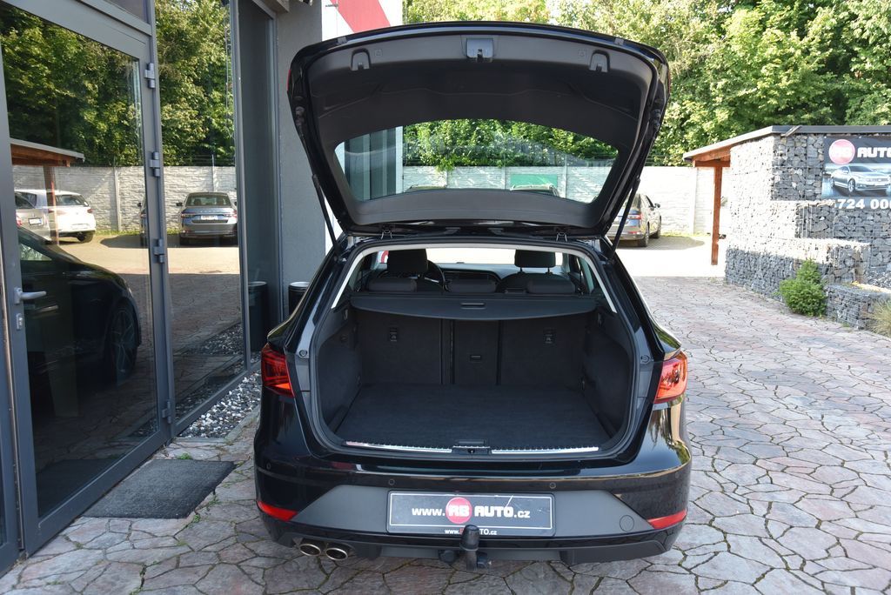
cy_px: 298
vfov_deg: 42.4
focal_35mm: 31
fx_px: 768
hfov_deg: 60.3
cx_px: 446
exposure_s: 1/125
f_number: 5.6
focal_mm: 31
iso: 500
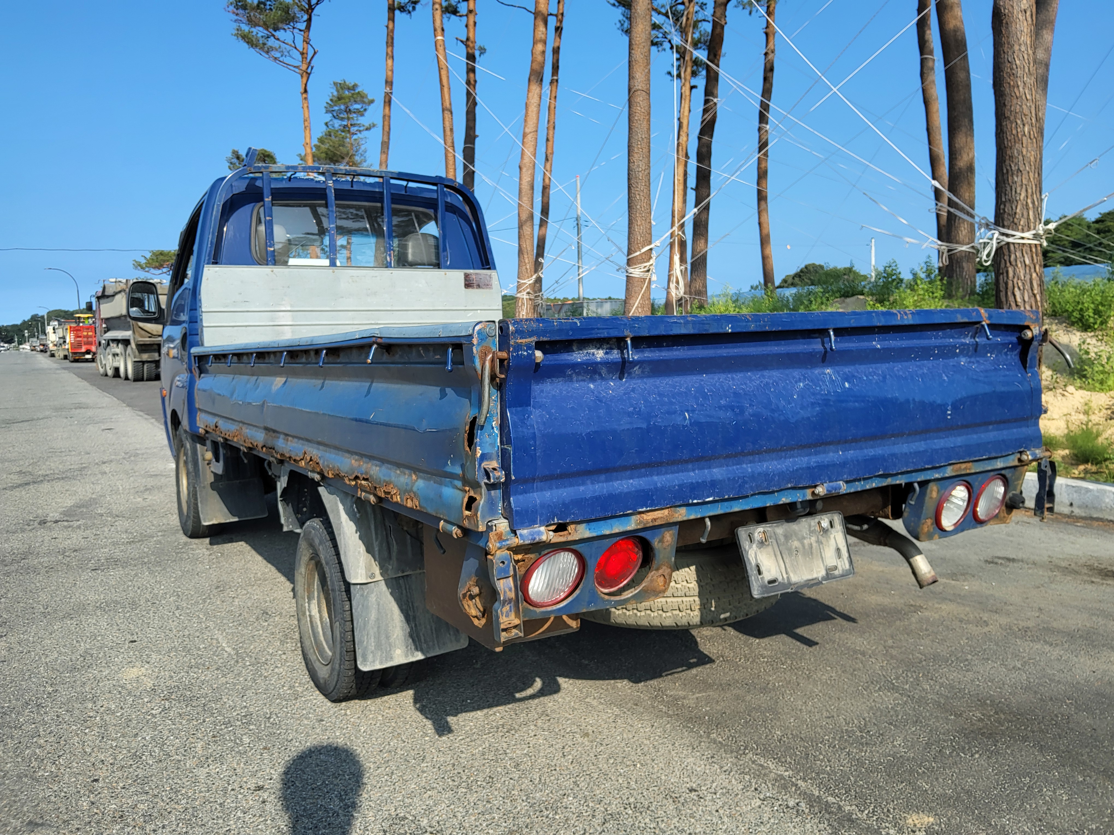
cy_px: 418
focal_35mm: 26
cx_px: 557
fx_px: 837
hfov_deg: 67.3
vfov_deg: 53.1
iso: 12
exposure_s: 1/603
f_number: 1.8
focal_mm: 3.98
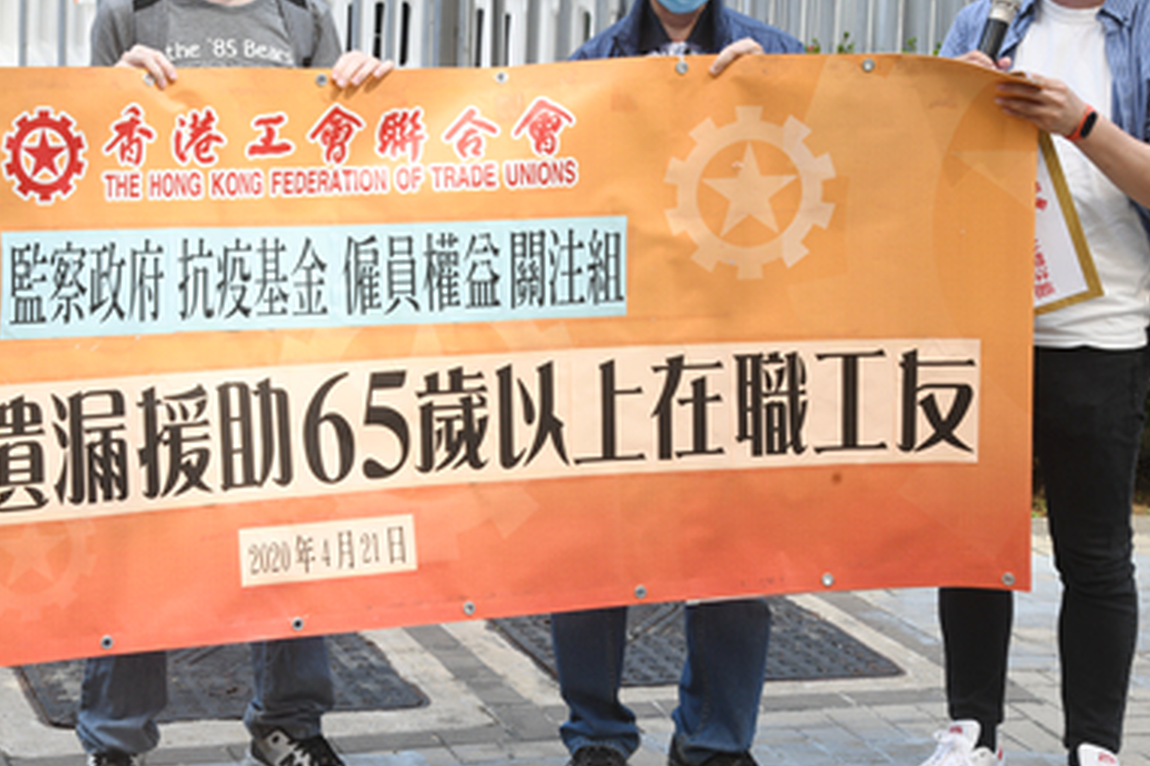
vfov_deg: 17.1
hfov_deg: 25.5
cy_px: 176
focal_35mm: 79
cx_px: 357
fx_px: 2522
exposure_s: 1/125
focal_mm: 50
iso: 400
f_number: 20
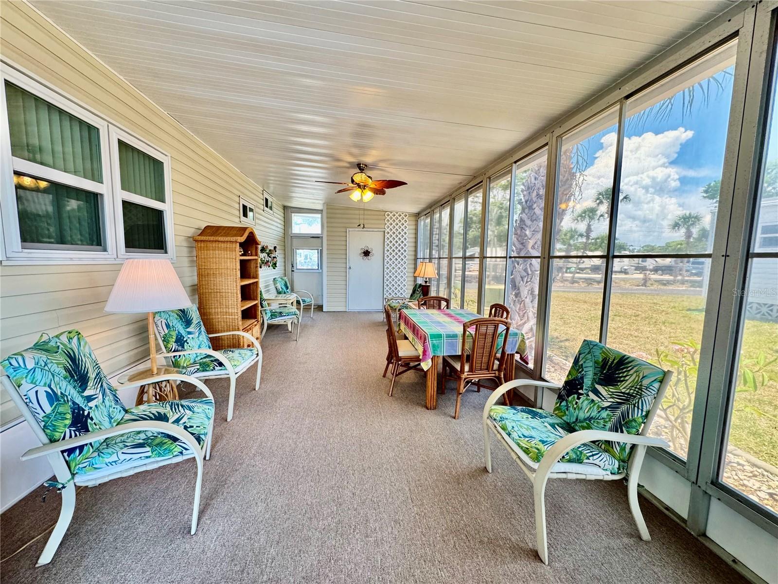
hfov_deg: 102.1
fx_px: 315
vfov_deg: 85.7
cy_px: 292
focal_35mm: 14
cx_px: 389
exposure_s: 1/120
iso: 250
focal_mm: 2.22
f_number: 2.2
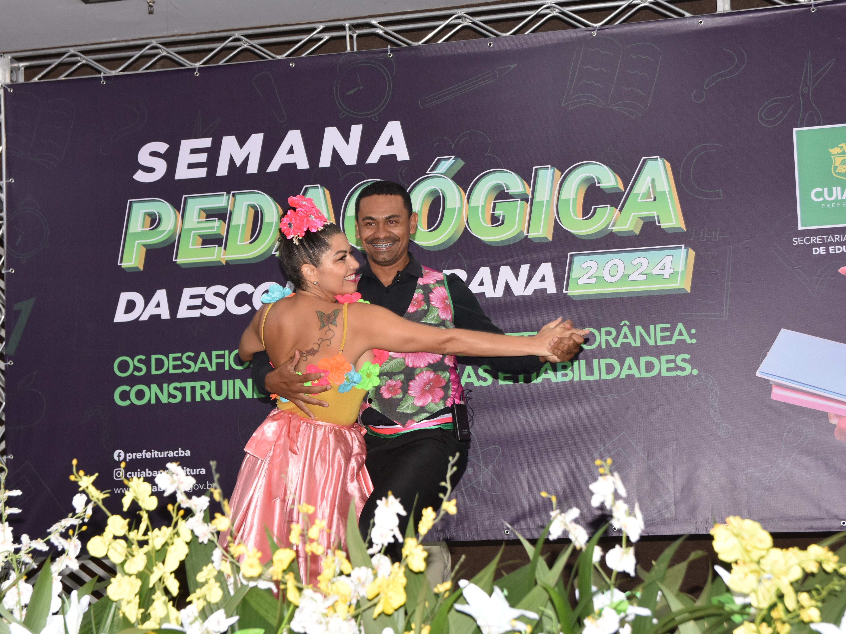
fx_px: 1760
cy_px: 318
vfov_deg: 20.4
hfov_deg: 27.0
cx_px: 384
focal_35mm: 72
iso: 1000
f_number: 5
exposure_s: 1/60
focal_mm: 44
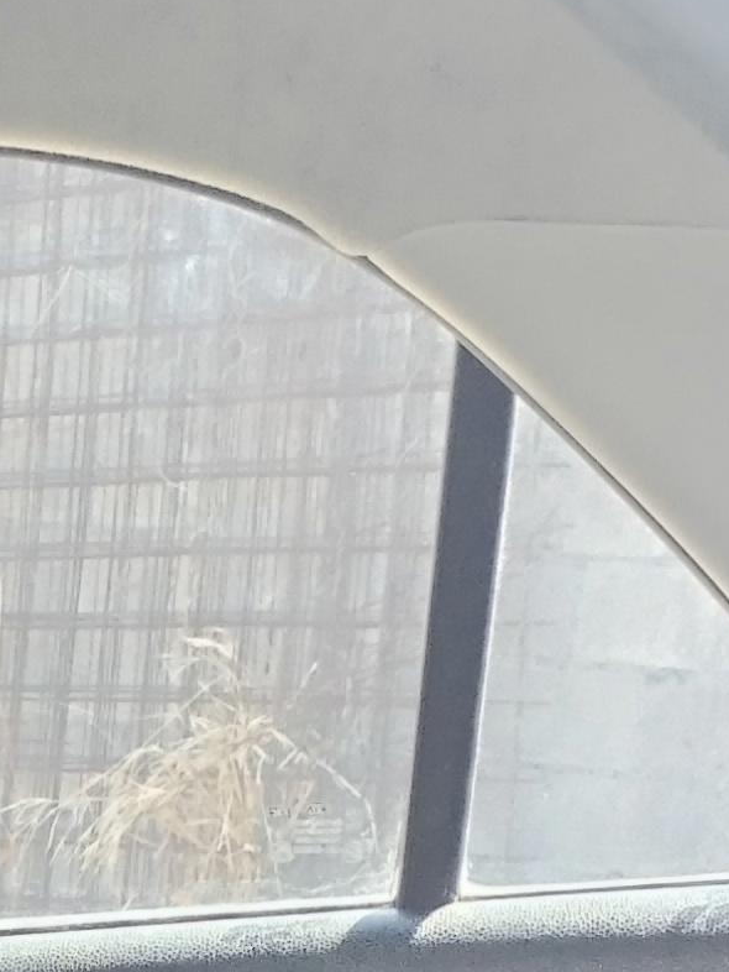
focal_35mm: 170
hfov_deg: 8.3
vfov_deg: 10.7
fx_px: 4771
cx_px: -702
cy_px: 1882
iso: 131
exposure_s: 1/100
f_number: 1.8
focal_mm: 4.75
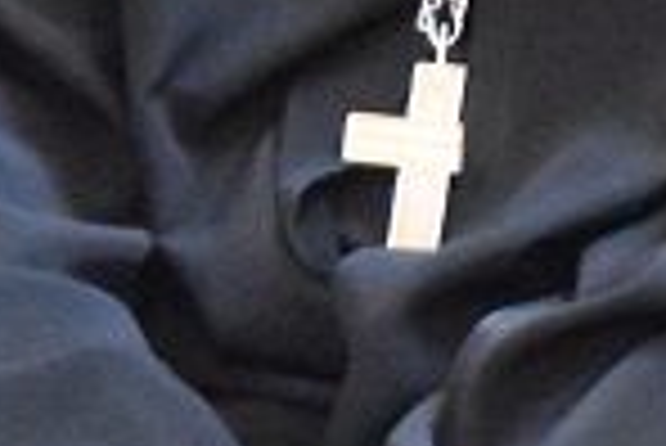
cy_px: -683
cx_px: 684
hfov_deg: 5.0
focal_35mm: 414
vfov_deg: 3.3
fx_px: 7666
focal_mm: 40
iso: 12800
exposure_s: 1/125
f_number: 4.2
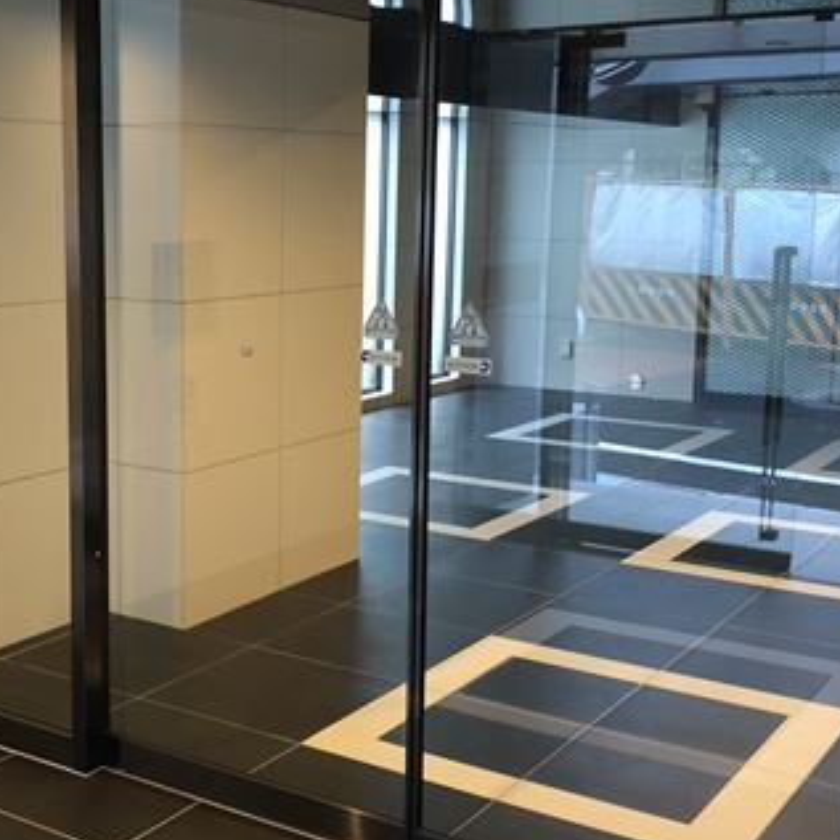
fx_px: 1373
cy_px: 424
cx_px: 236
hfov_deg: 33.5
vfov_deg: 34.0
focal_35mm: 50
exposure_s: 1/13
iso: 100
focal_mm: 3.99
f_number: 1.8
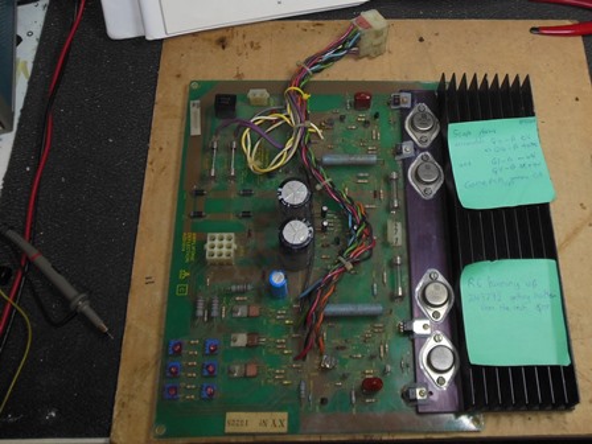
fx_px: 428
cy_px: 222
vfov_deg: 54.9
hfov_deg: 69.4
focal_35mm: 25
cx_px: 296
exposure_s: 1/30
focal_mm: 4.5
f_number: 3.2
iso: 125
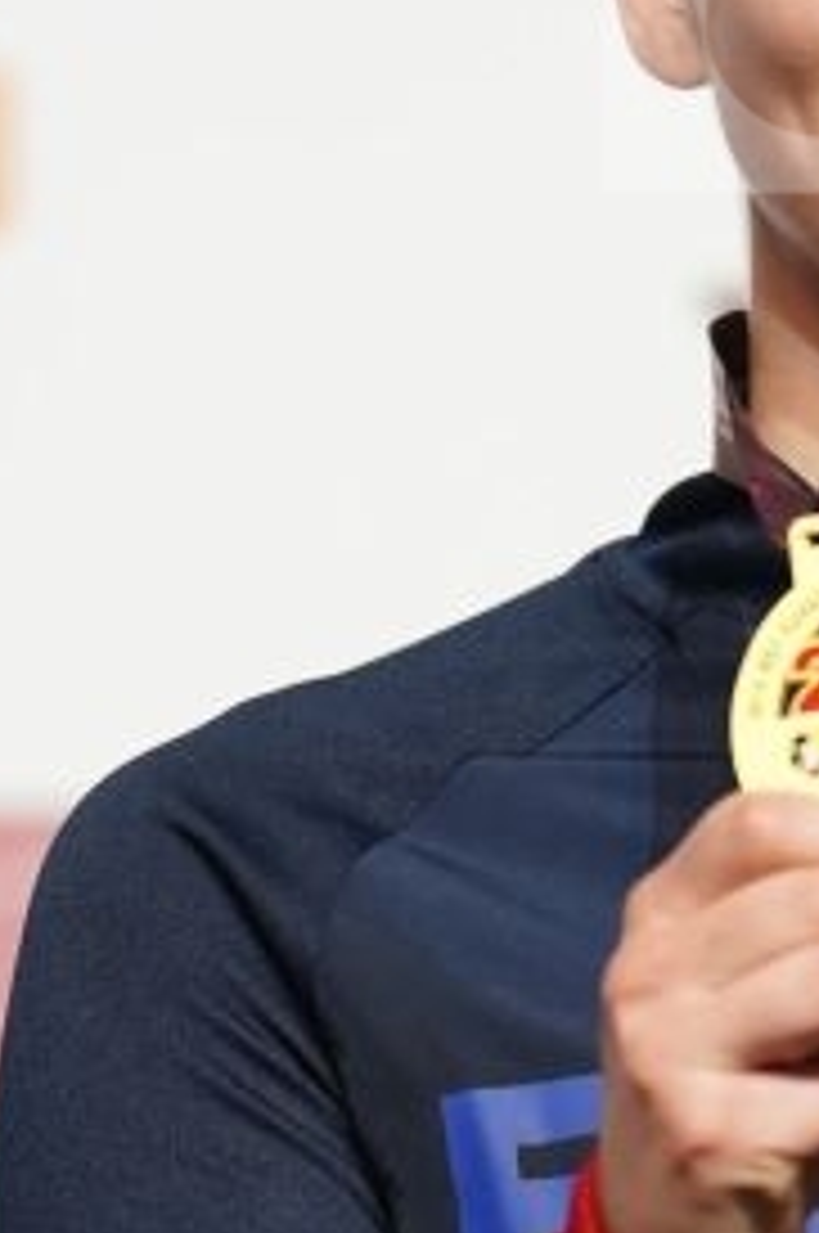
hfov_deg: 1.6
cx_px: 1022
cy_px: 1377
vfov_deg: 2.4
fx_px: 30001
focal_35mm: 877
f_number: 2.8
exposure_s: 1/250
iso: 1600
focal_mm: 200
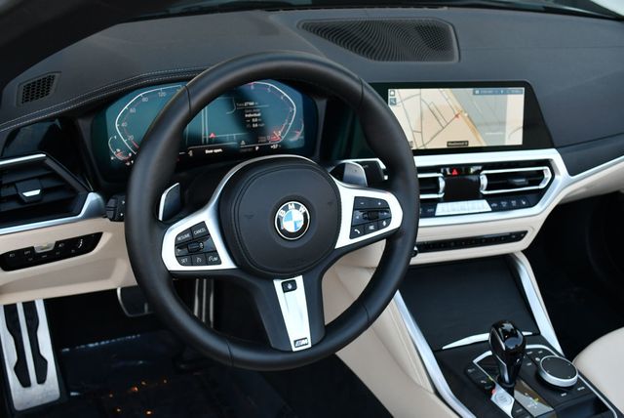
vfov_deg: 30.6
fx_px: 763
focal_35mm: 44
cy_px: 209
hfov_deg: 44.5
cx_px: 312
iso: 400
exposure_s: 1/250
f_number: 4.5
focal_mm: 22
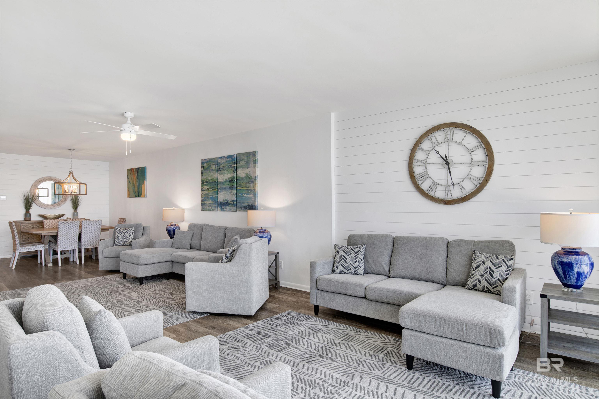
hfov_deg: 86.9
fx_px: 316
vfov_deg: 64.6
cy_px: 200
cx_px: 300
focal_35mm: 19
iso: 200
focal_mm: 19
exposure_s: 1/15
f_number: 11
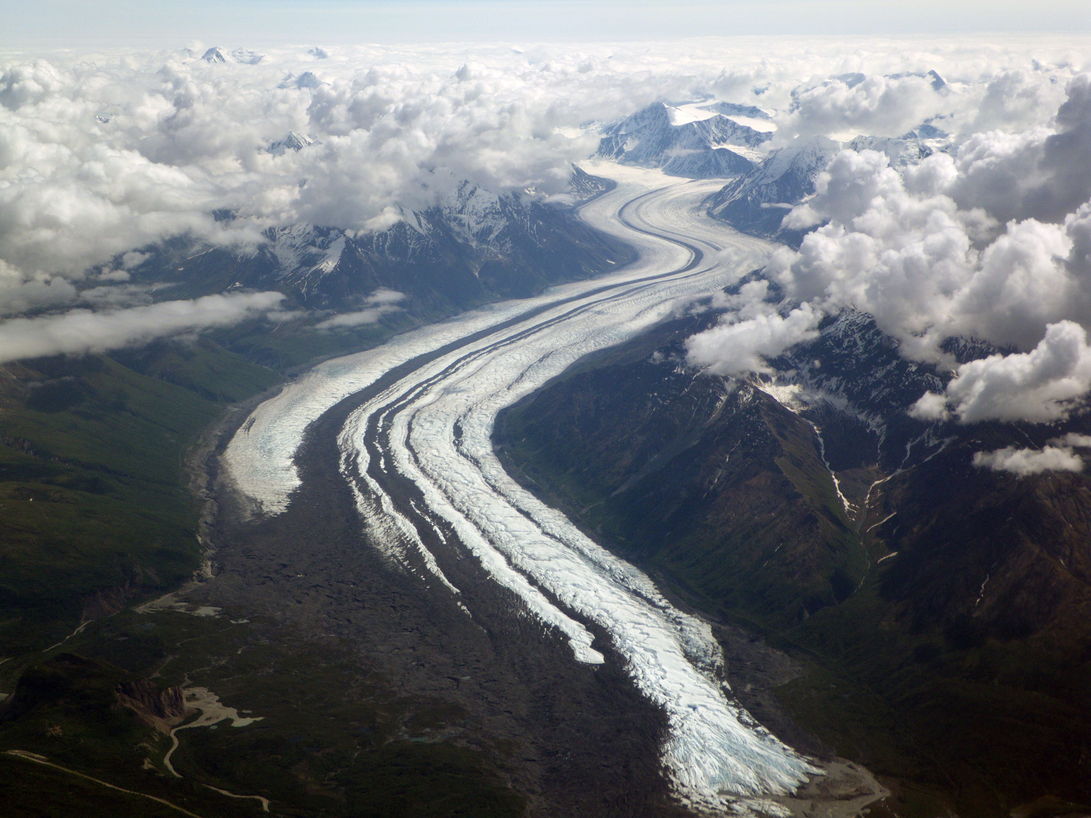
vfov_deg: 23.7
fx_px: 1954
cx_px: 546
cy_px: 409
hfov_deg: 31.2
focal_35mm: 62
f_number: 5.5
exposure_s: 1/400
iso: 50
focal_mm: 11.1
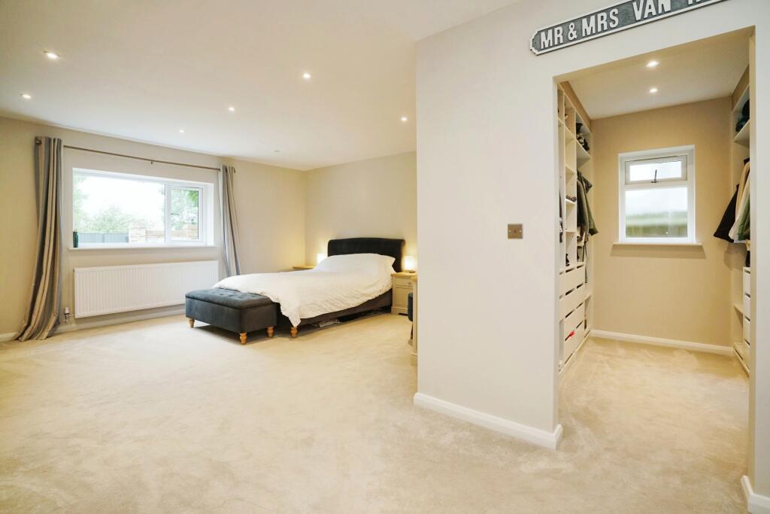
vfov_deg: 73.8
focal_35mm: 16
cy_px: 257
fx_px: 342
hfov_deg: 96.7
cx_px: 385
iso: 2000
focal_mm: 16
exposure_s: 1/60
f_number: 8
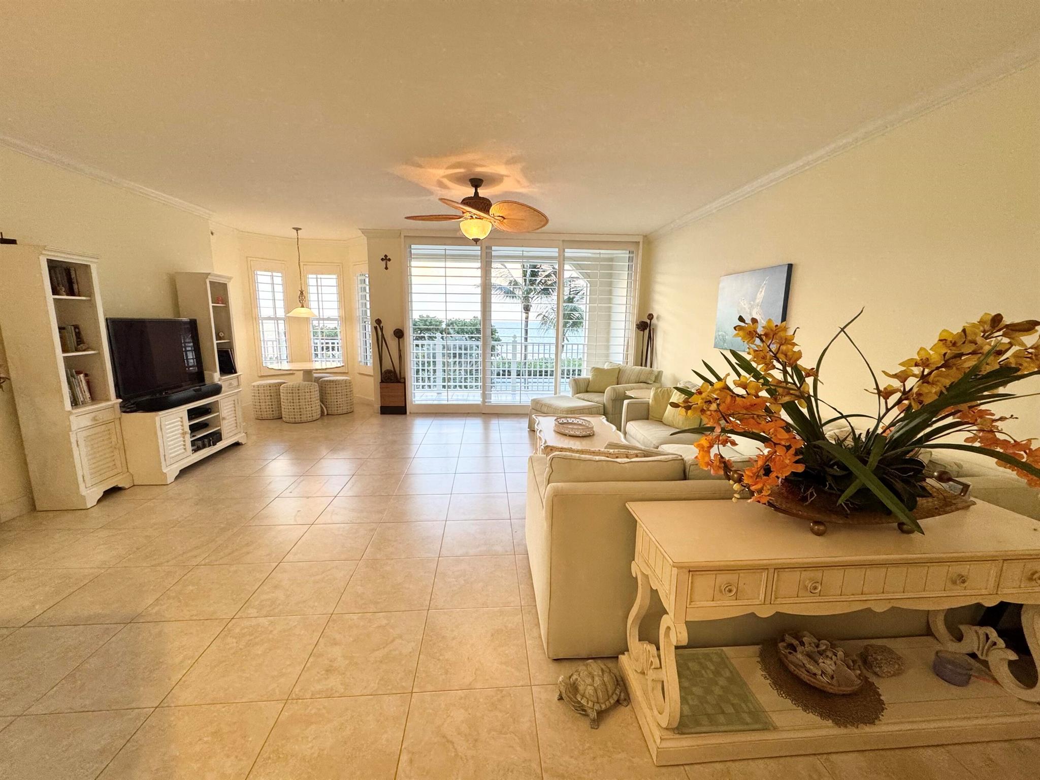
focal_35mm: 14
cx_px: 520
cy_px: 390
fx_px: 421
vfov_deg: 85.7
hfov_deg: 102.1
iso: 200
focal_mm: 2.22
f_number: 2.2
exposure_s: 1/120
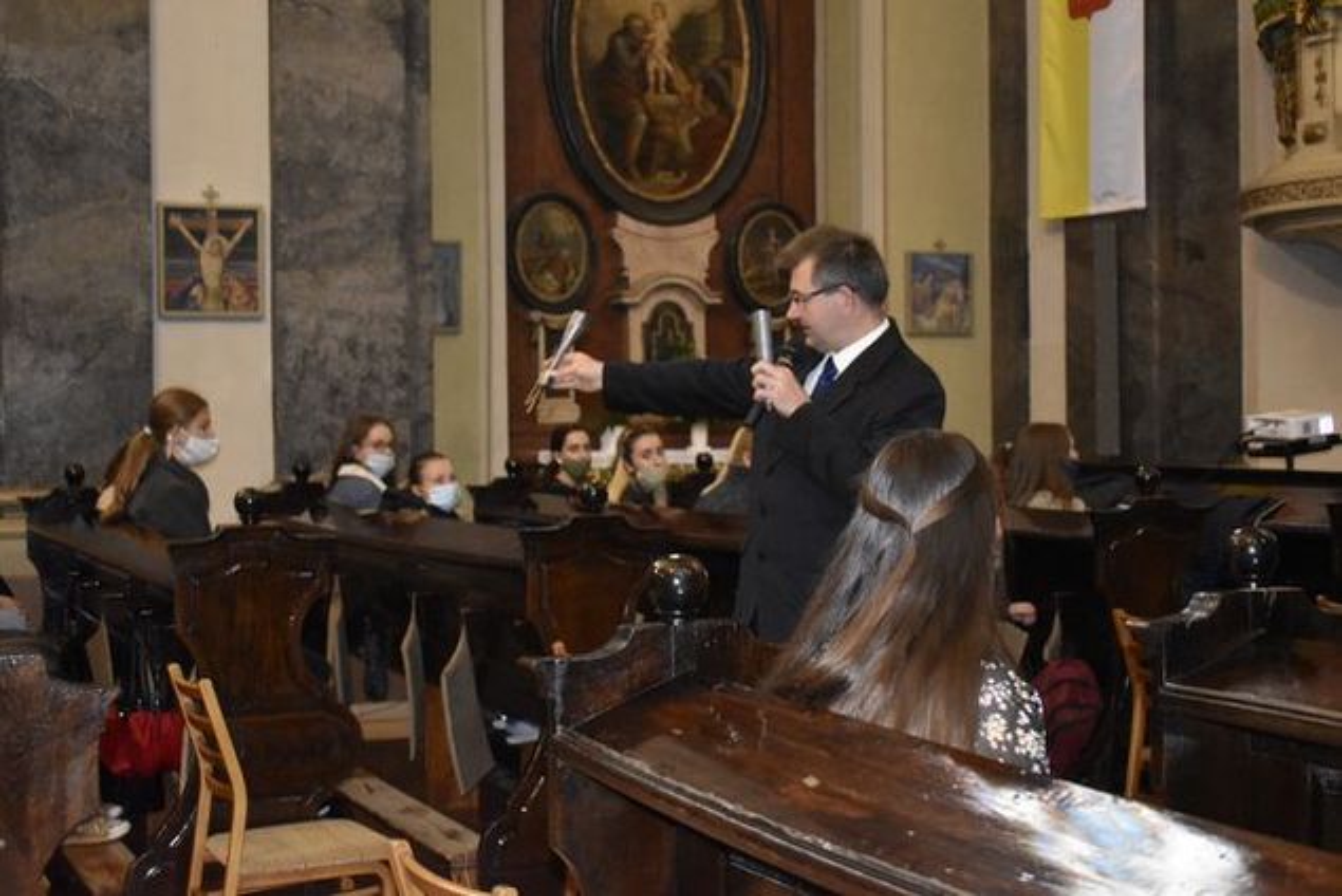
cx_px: 671
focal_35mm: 52
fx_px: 1958
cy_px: 448
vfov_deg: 25.8
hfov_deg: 37.8
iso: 6400
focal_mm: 35
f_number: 4.5
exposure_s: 1/60
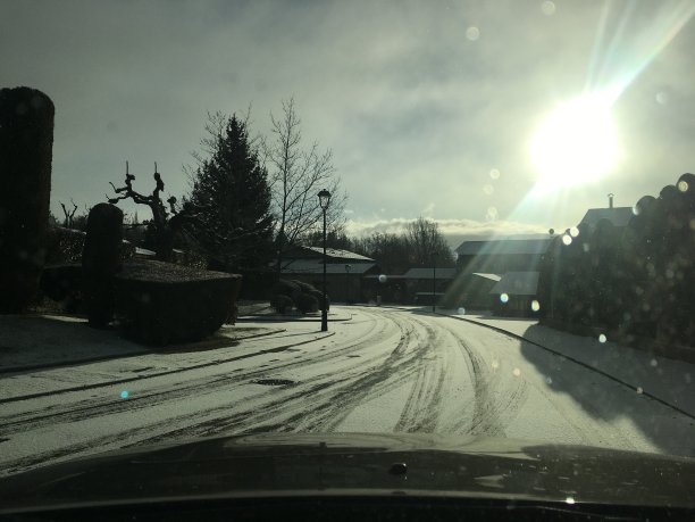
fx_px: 582
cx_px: 348
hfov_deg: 61.7
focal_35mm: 29
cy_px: 261
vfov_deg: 48.2
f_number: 2.2
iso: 25
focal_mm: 4.15
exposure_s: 1/6993
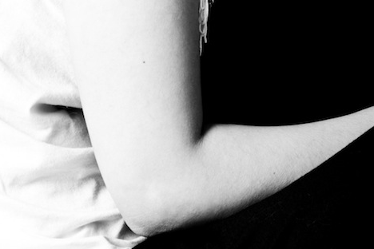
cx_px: 185
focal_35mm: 180
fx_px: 1870
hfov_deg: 11.4
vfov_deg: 7.5
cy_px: -146
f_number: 11
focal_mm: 85
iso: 200
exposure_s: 1/250
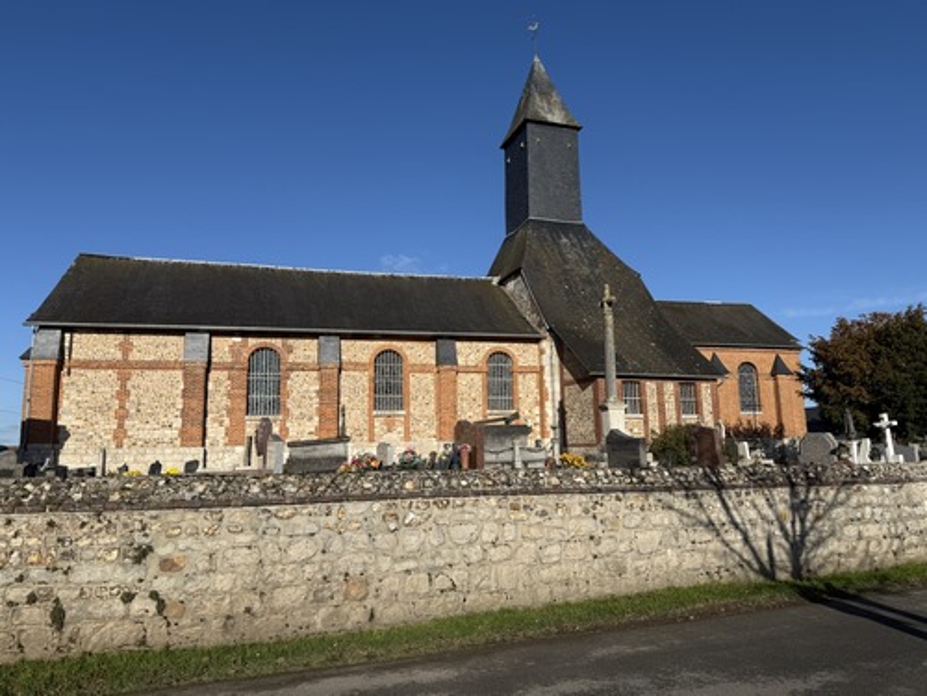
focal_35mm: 24
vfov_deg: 56.8
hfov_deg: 71.6
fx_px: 643
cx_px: 464
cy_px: 348
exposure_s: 1/7353
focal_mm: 6.76
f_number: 1.78
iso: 80
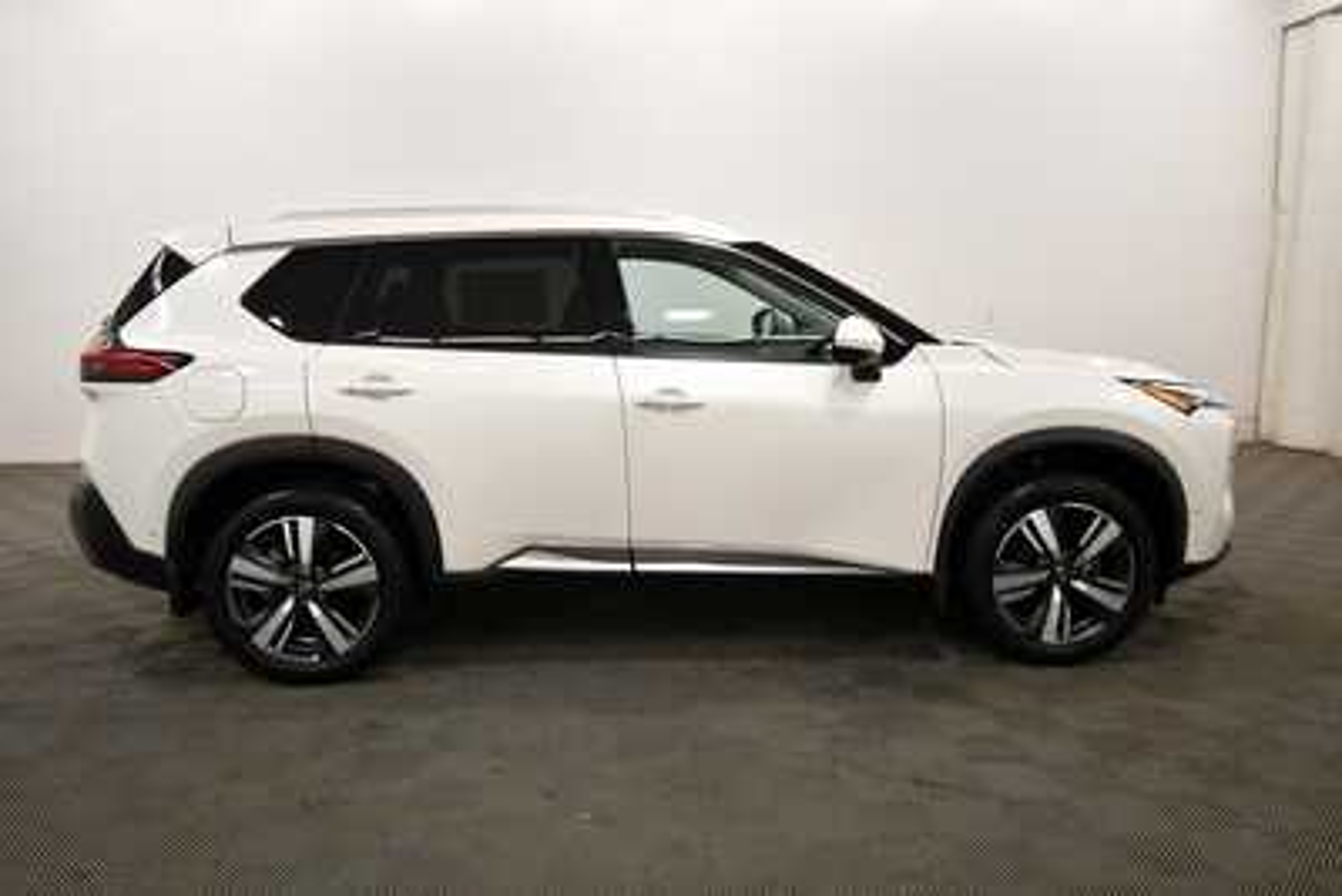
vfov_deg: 48.0
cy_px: 448
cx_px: 671
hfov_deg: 67.4
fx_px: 1007
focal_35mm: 27
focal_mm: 18
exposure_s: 1/250
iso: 800
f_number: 5.3
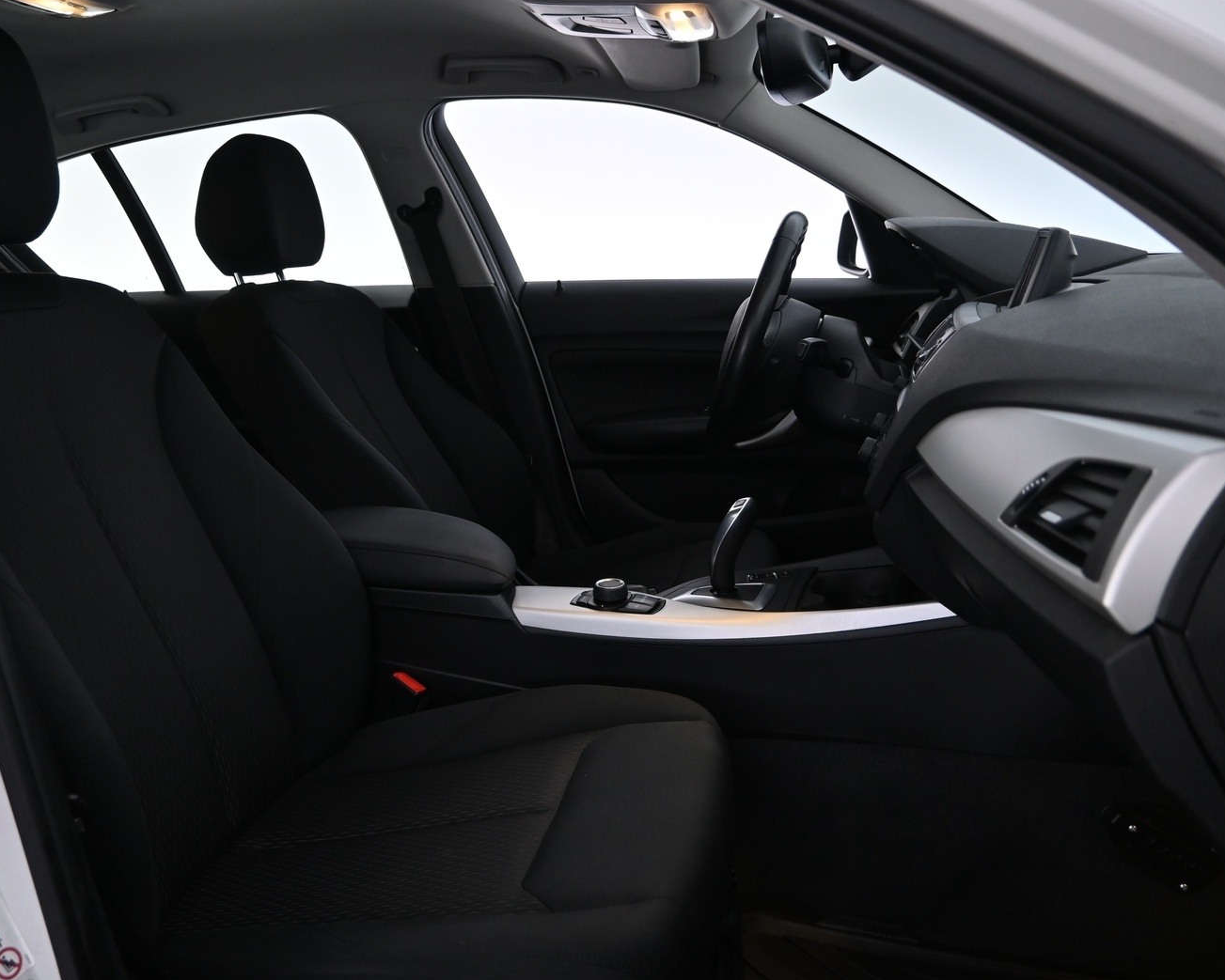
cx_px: 526
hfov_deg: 61.9
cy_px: 498
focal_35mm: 28
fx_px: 1015
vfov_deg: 51.5
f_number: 3.5
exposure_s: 1/30
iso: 800
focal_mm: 16
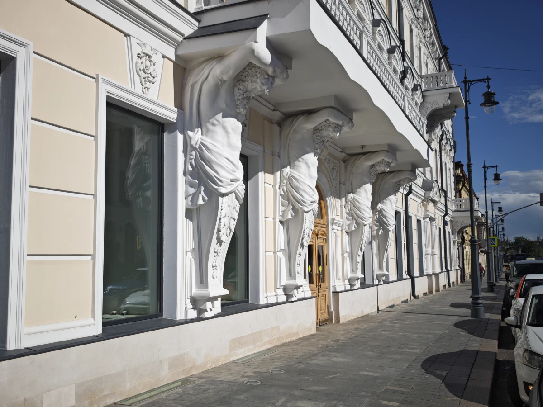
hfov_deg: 52.6
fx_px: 549
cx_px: 272
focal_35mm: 35
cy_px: 204
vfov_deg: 40.7
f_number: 2
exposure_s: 1/2976
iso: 50
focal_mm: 8.72
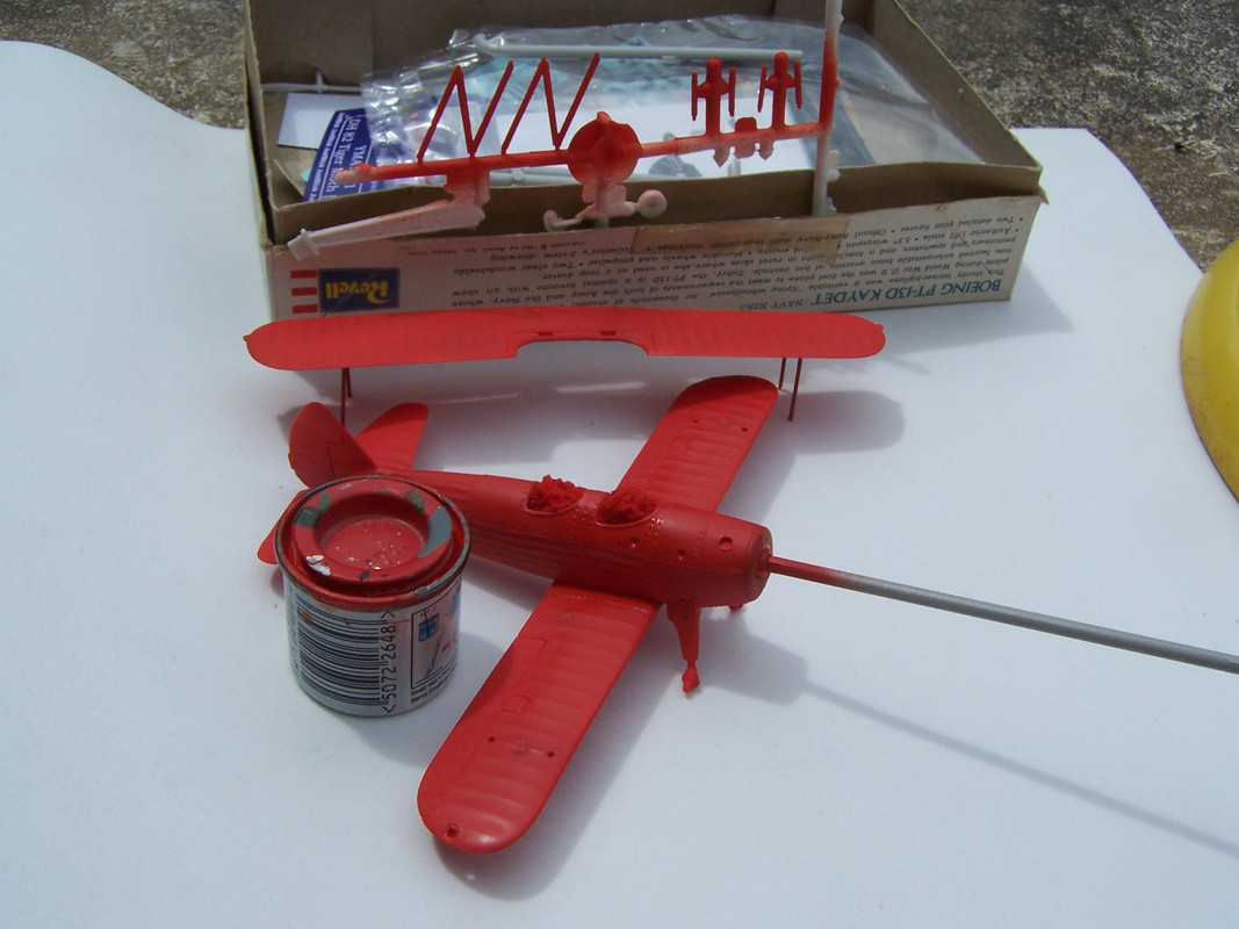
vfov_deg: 37.7
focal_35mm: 38
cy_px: 464
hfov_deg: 49.0
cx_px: 620
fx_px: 1360
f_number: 5.6
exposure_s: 1/1000
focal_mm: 6.3
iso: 80
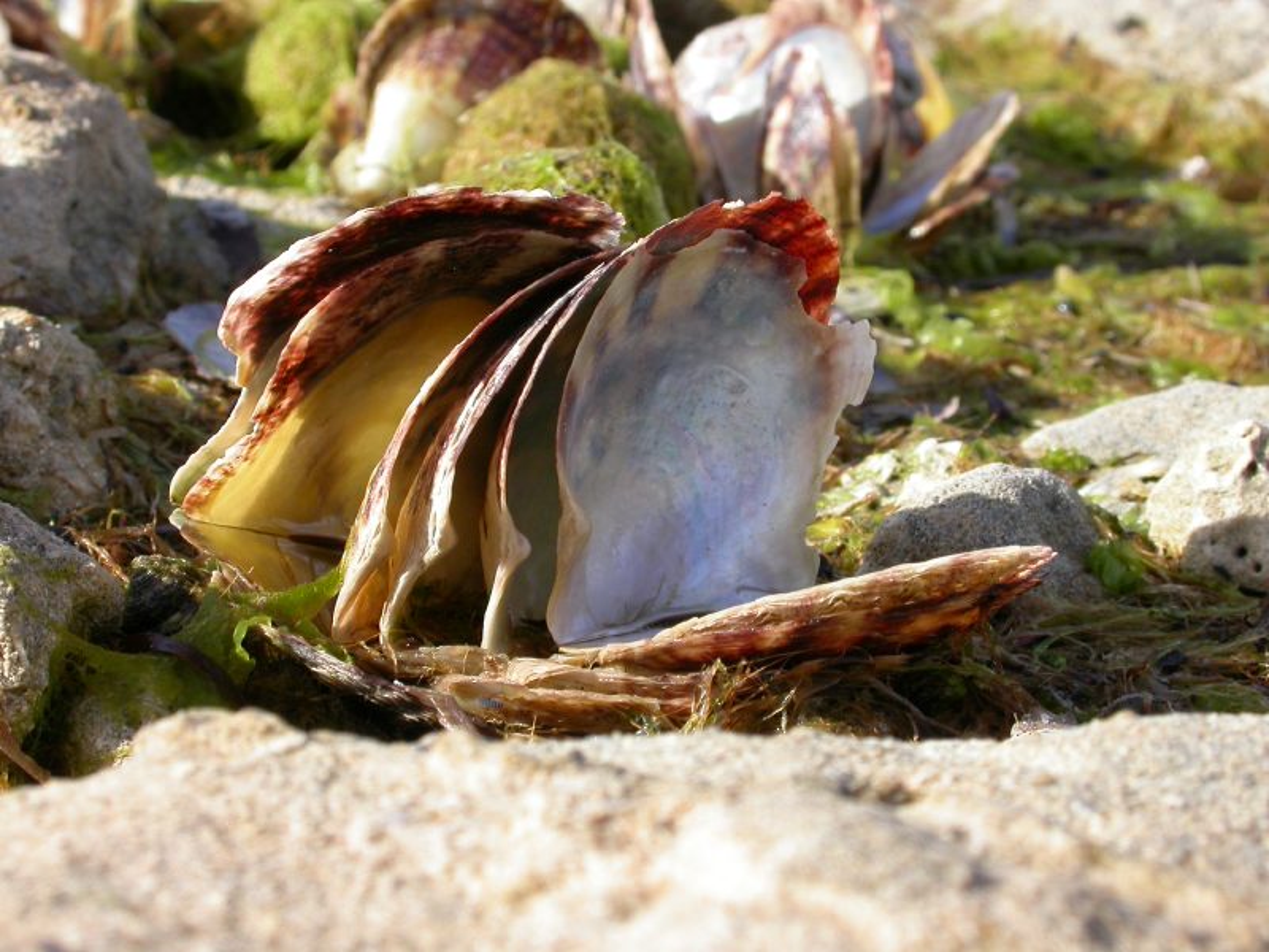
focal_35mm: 78
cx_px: 634
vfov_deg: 18.9
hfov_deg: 25.0
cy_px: 476
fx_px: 2859
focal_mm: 16.2
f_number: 6.3
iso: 100
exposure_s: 1/209
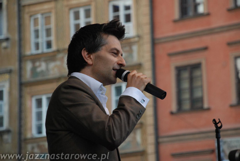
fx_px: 1122
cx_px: 120
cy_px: 80
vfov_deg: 8.2
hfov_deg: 12.2
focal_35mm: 168
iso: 800
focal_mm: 112
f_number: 5.6
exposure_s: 1/100
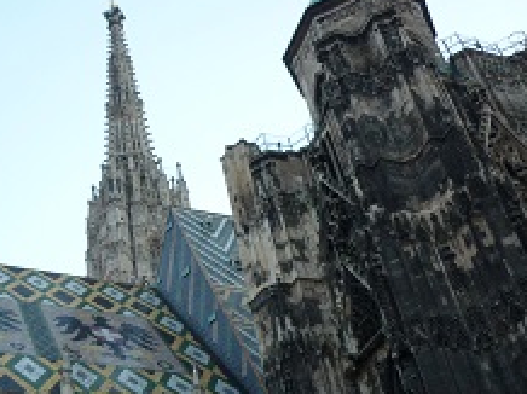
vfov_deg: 27.2
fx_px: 806
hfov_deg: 35.2
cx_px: 116
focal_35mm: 53
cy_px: 285
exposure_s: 1/30
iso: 160
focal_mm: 5.5
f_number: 2.8
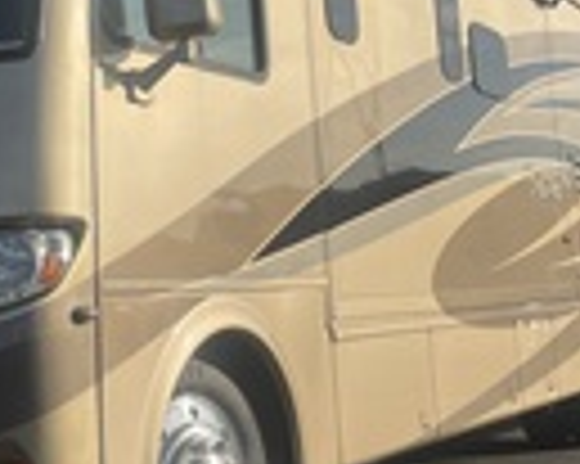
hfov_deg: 27.2
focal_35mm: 69
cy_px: 79
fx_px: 1184
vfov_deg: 21.8
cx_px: 148
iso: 32
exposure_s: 1/5556
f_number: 1.6
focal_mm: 4.2
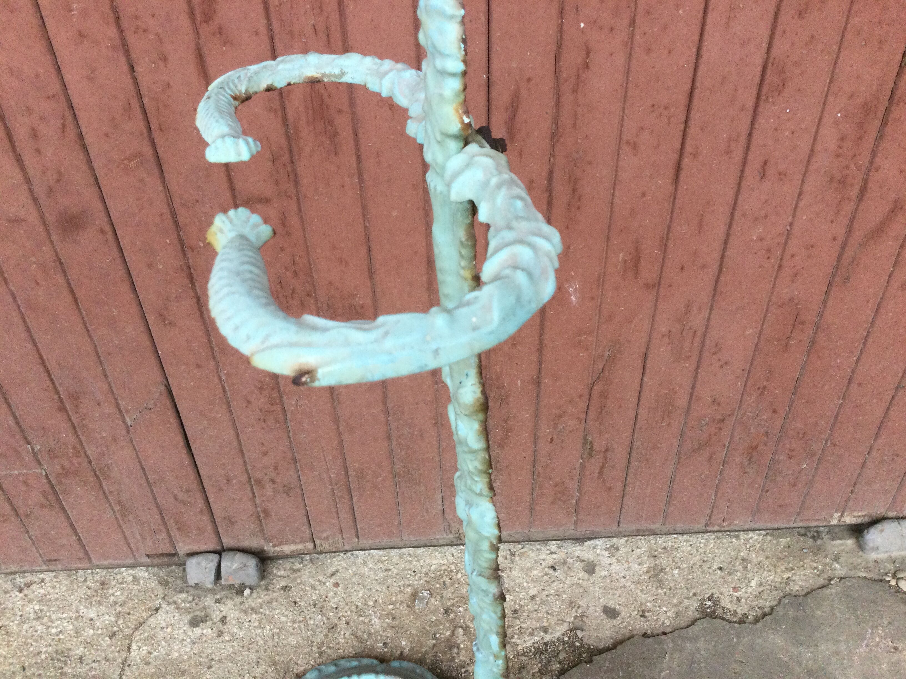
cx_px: 453
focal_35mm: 31
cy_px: 340
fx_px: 811
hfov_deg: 58.4
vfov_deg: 45.4
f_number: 2.4
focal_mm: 3.3
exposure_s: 1/33
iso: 64
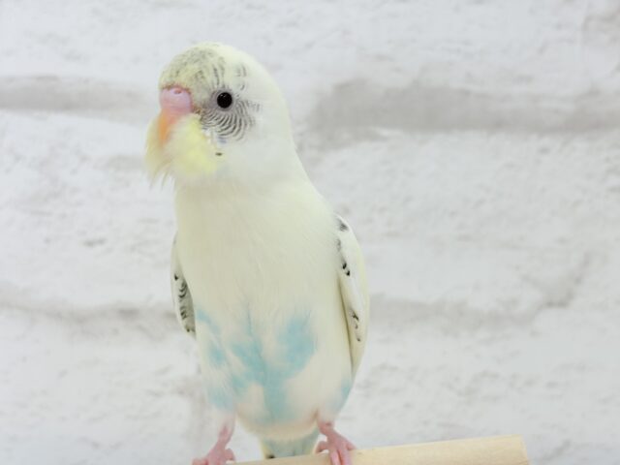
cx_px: 310
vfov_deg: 28.0
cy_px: 232
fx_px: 931
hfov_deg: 36.8
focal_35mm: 52
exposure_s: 1/50
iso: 32
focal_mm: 5.96
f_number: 1.6
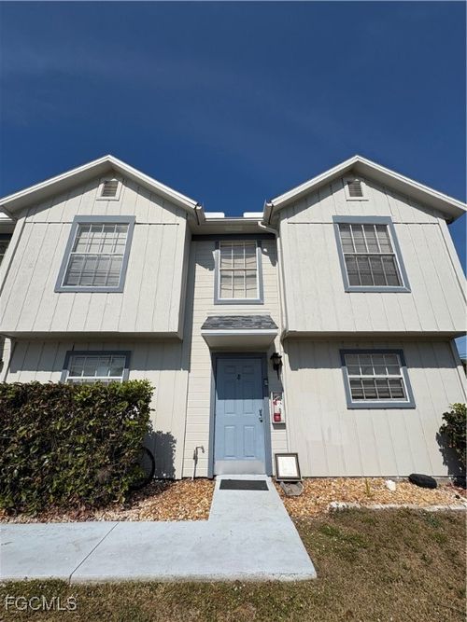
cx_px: 234
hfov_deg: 85.7
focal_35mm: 14
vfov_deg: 102.1
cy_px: 311
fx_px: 252
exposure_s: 1/4926
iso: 50
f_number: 2.2
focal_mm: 2.22
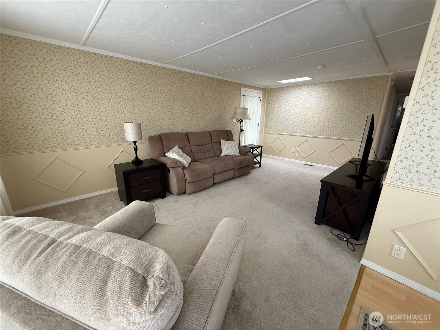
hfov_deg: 102.1
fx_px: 178
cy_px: 165
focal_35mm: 14
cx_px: 220
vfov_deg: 85.7
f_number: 2.2
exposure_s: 1/60
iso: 400
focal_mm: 2.22
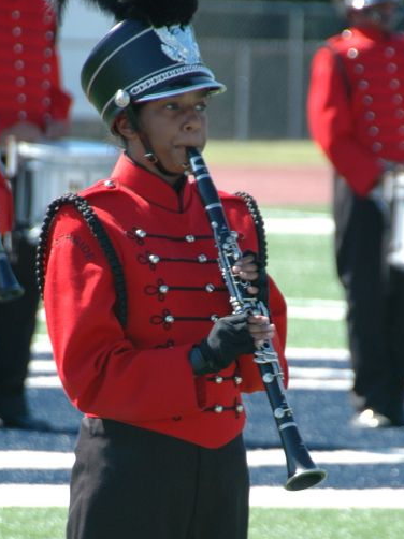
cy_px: 437
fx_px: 9158
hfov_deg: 2.5
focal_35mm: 588
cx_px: 188
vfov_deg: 3.4
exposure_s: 1/320
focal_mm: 200
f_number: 5.6
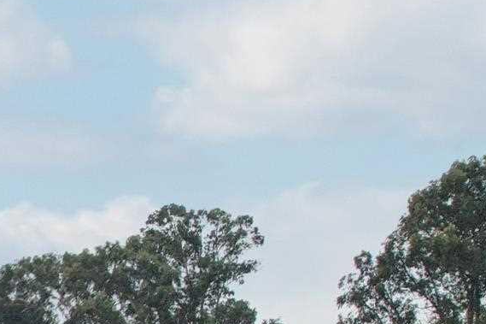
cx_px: -486
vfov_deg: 10.4
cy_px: 736
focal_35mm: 116
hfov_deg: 14.6
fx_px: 1565
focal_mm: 8.4
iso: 110
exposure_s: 1/200
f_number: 2.8
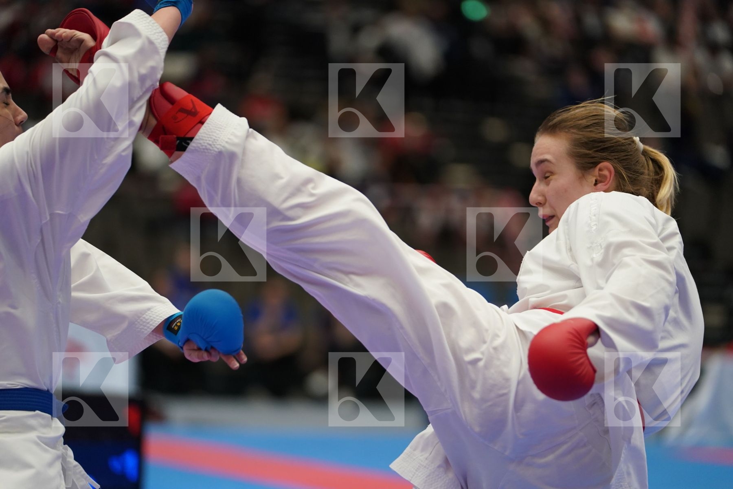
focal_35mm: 158
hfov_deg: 13.0
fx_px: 3217
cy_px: 244
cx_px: 366
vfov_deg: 8.7
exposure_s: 1/1000
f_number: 2.8
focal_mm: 158
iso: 2000
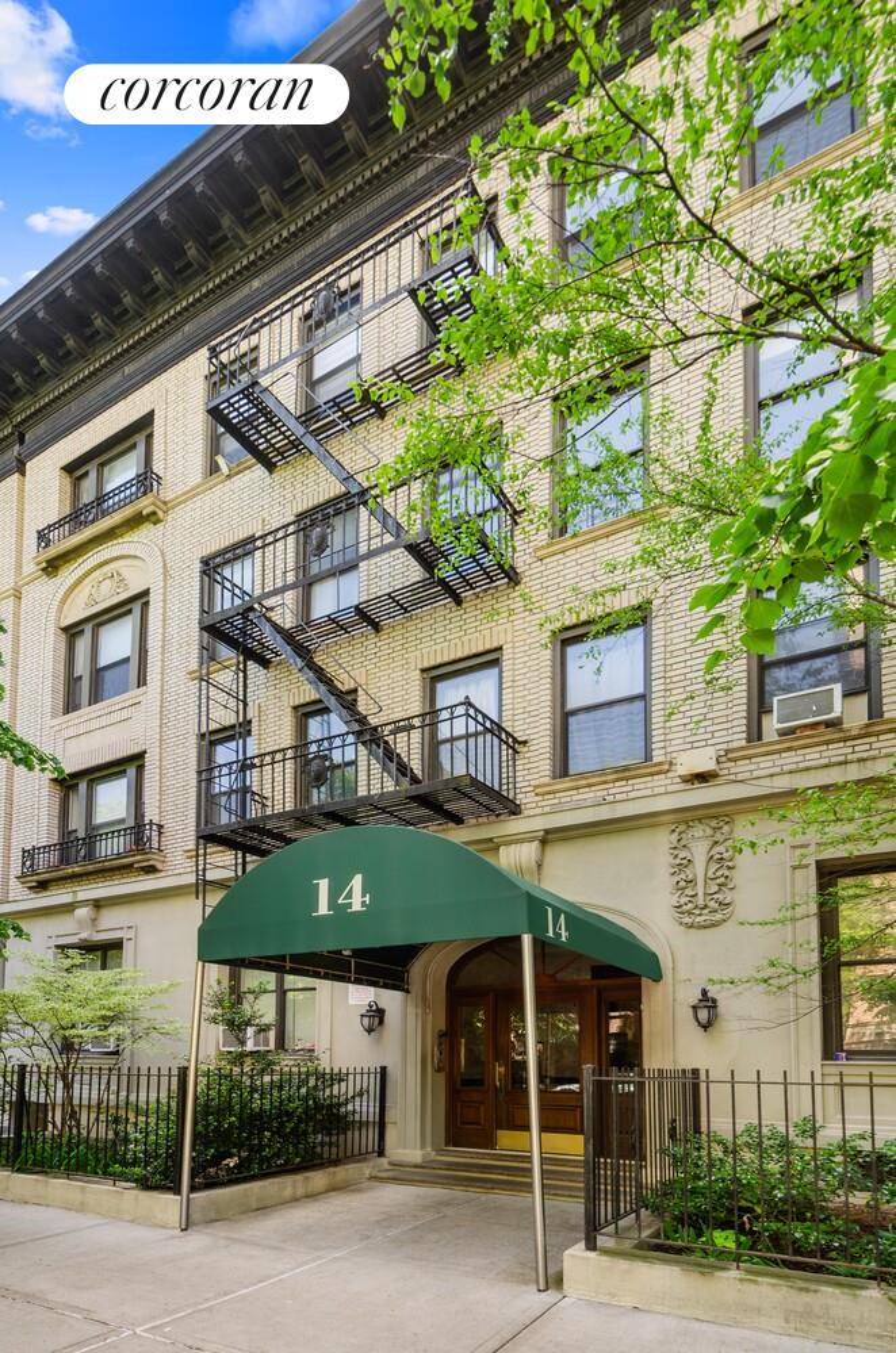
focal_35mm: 15
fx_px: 563
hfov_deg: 77.1
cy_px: 676
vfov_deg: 100.5
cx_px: 448
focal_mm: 10
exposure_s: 1/6
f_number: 8
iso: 100
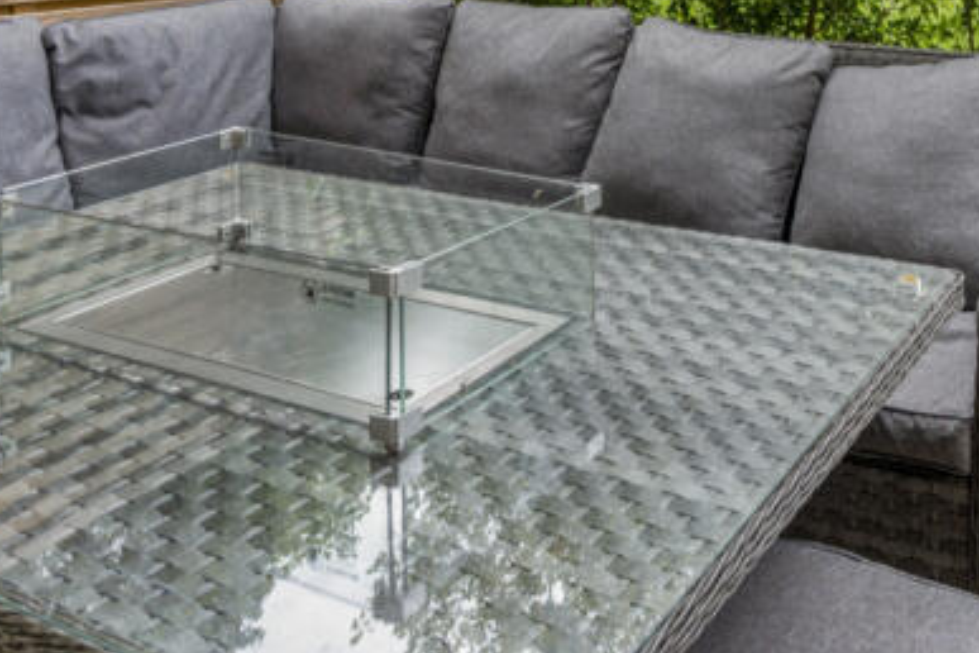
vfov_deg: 30.3
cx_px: 913
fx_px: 1006
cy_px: -143
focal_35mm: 37
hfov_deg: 46.0
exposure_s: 1/30
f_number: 8
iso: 200
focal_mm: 14
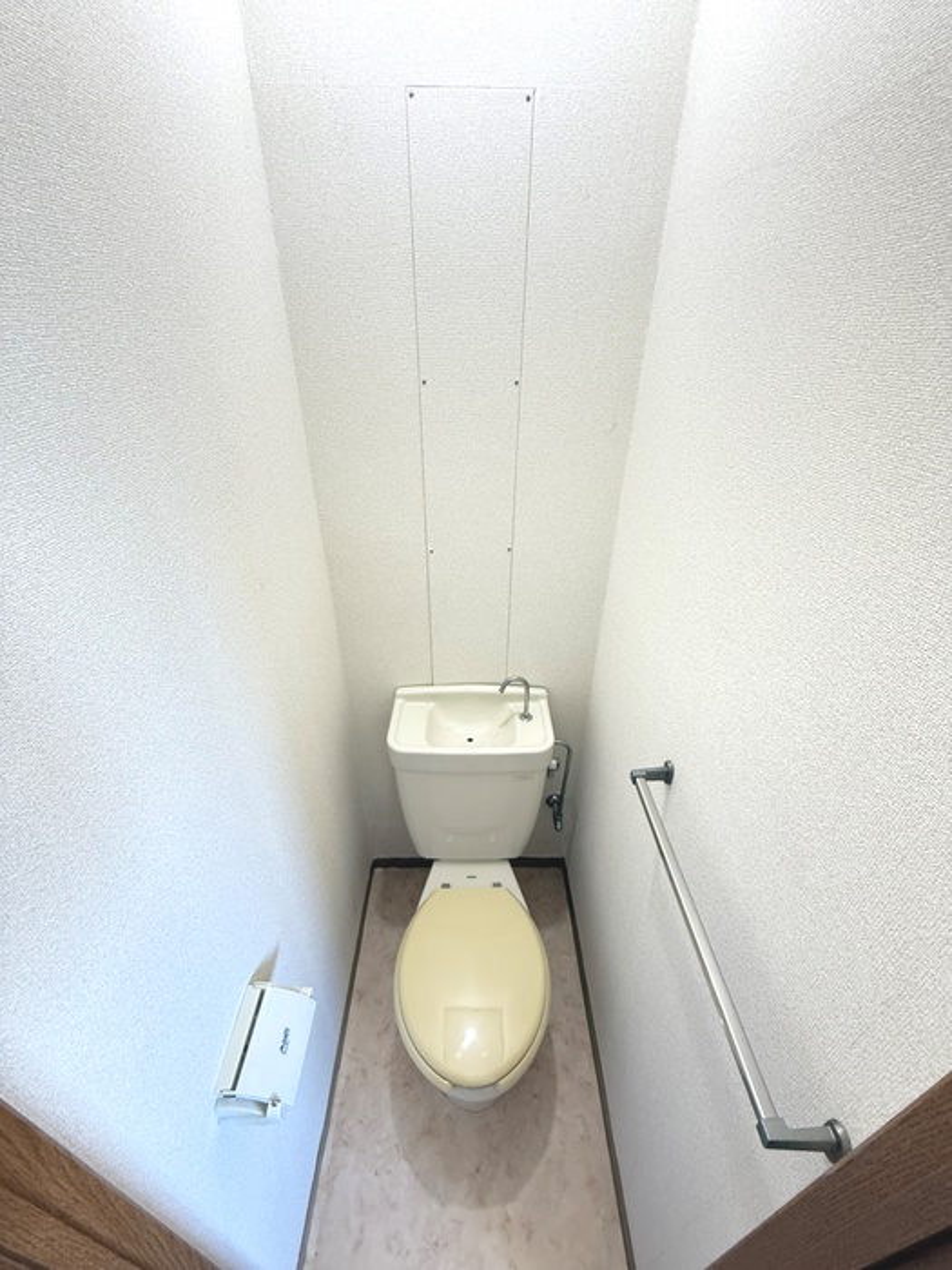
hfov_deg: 85.7
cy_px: 635
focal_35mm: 14
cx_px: 476
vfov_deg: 102.1
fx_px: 513
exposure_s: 1/60
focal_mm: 2.22
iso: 400
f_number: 2.2
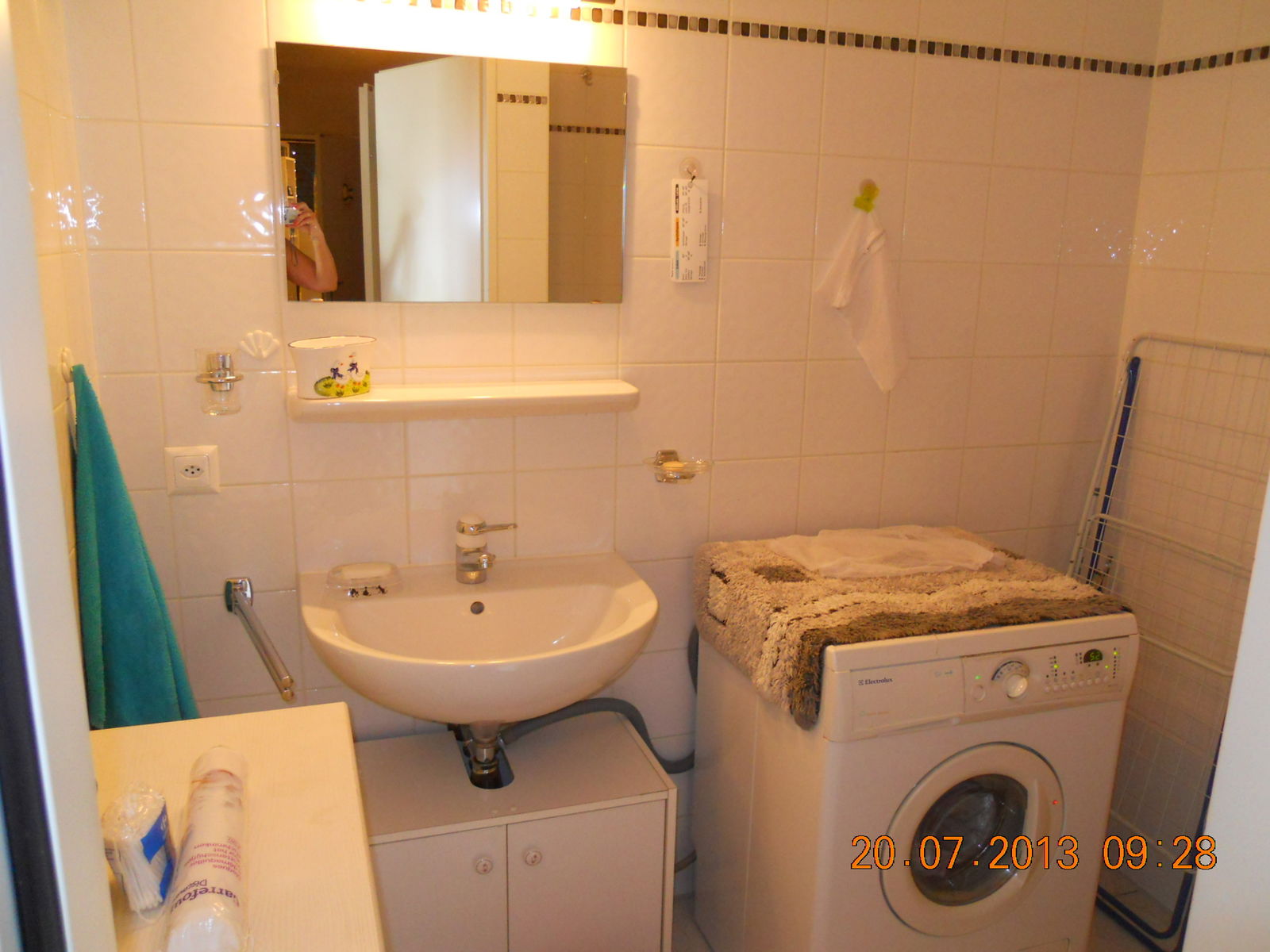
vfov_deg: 49.7
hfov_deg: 63.4
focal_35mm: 28
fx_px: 1027
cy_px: 476
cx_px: 635
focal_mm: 5
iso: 400
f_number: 2.7
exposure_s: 1/25
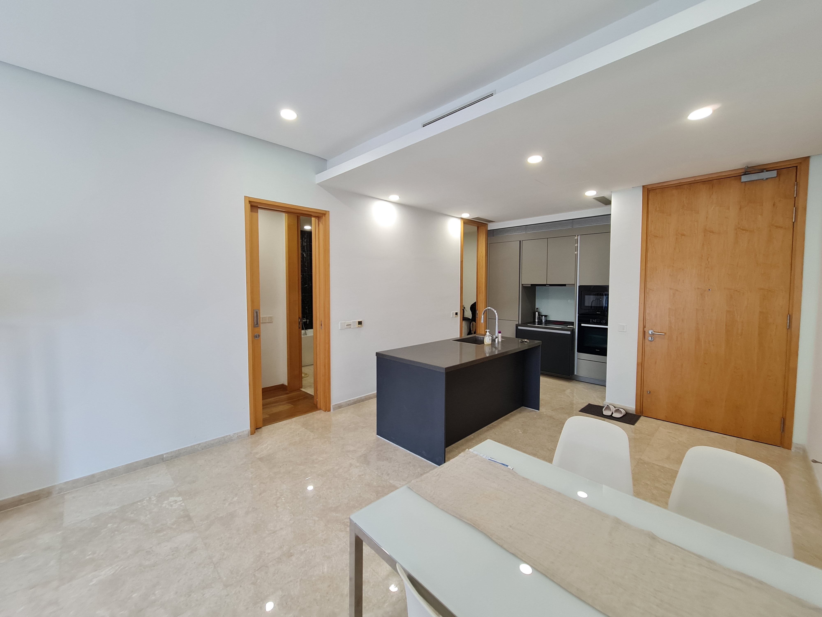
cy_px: 308
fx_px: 309
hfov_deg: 106.2
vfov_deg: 89.9
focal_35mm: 13
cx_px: 411
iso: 125
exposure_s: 1/50
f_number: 2.2
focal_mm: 2.2
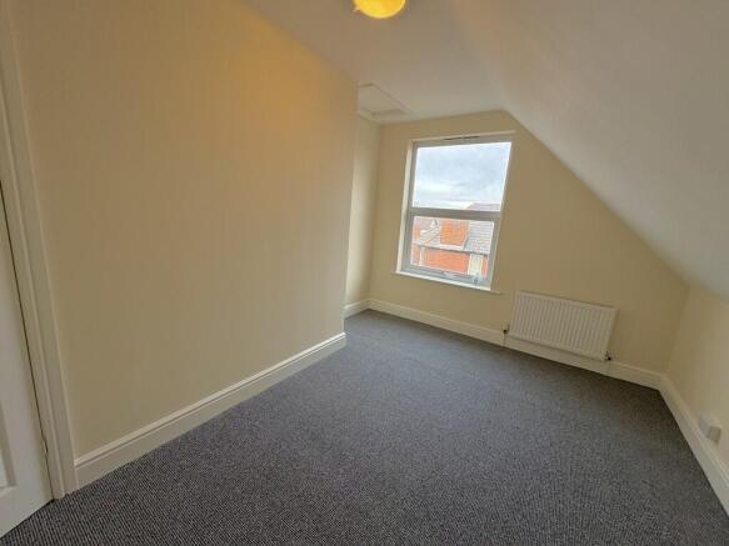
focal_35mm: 14
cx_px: 364
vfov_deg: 85.7
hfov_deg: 102.1
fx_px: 295
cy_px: 273
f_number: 2.2
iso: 125
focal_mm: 2.22
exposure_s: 1/115
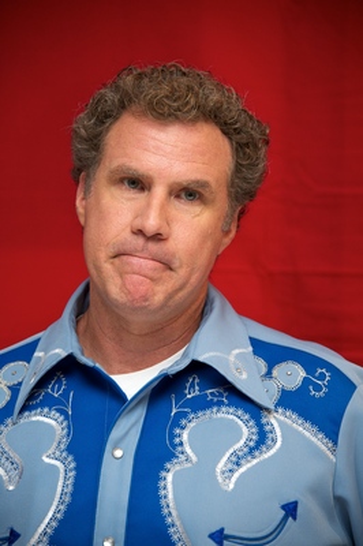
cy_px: 273
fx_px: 2424
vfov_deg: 12.8
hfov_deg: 8.6
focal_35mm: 160
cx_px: 182
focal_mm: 160
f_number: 5.6
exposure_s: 1/60
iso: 640
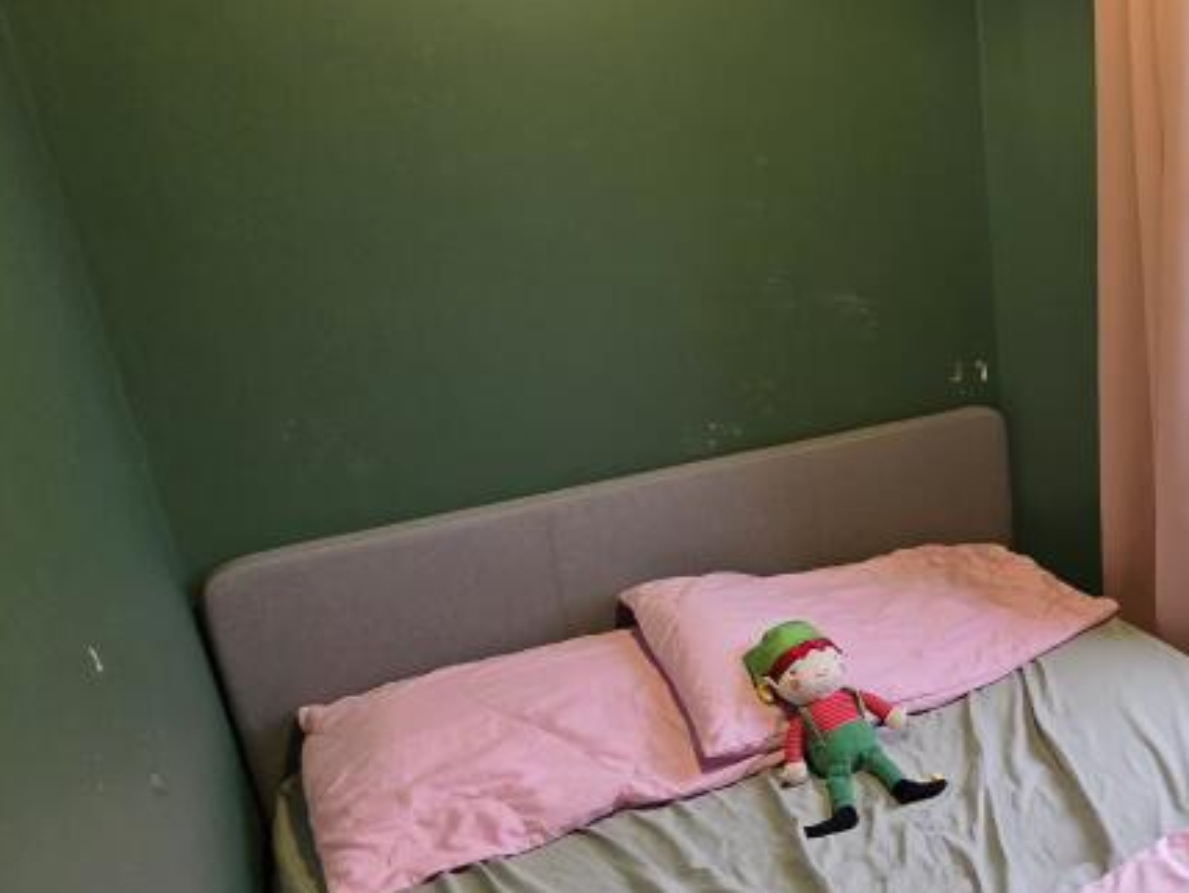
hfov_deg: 47.5
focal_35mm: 31
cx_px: 1211
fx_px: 1065
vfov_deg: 45.5
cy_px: 463
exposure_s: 1/50
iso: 250
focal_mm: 2.2
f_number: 1.9
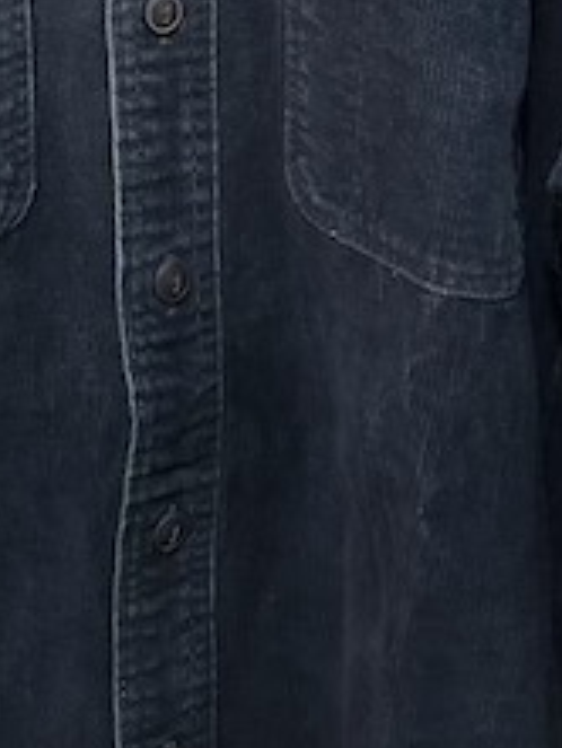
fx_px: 1254
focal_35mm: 58
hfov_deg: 25.1
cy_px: -137
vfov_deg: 29.0
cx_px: 173
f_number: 1.78
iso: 1600
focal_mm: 6.76
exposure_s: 1/30
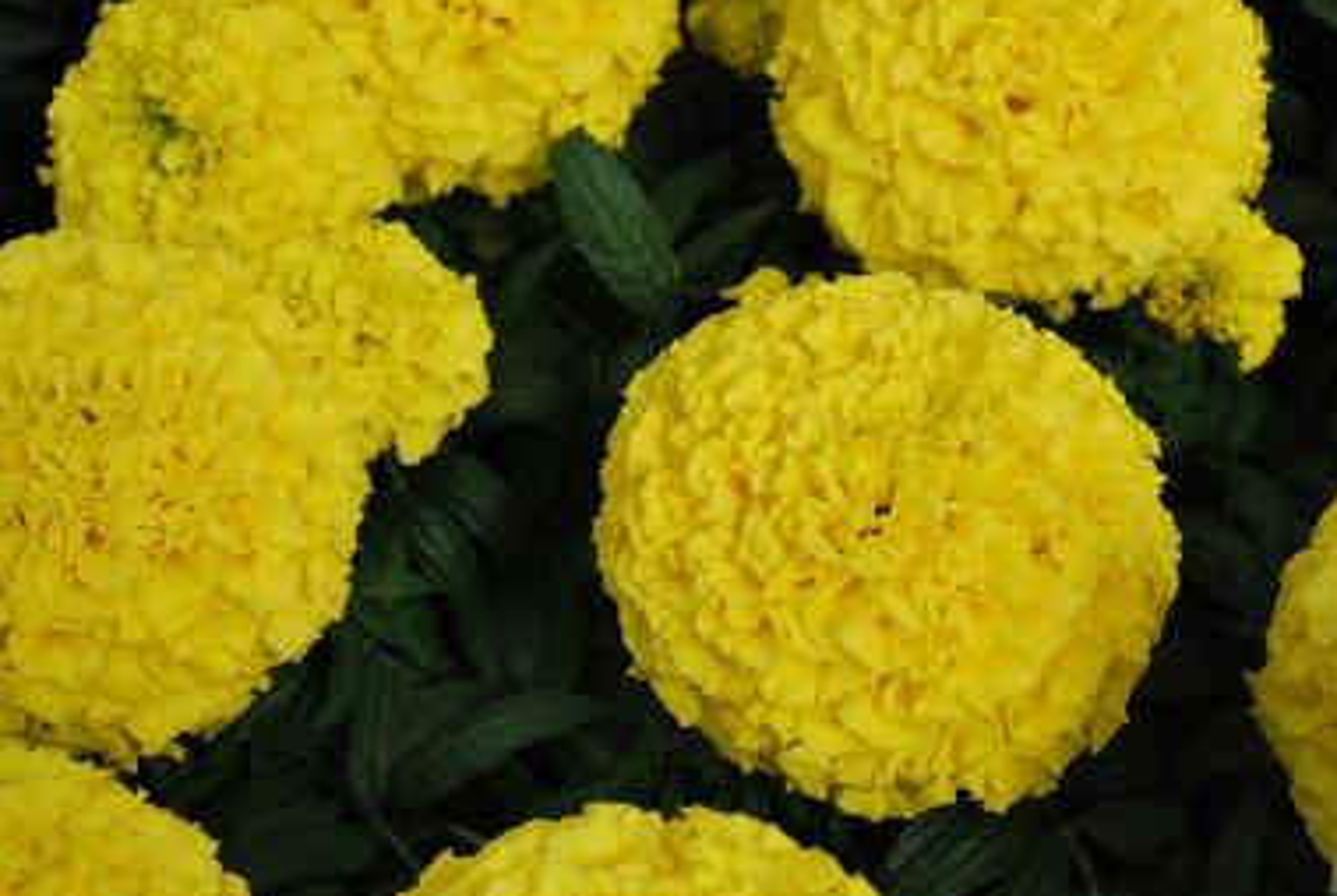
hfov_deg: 26.6
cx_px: 702
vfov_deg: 18.0
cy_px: 462
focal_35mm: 76
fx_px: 2827
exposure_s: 1/250
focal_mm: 48
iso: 100
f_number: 8
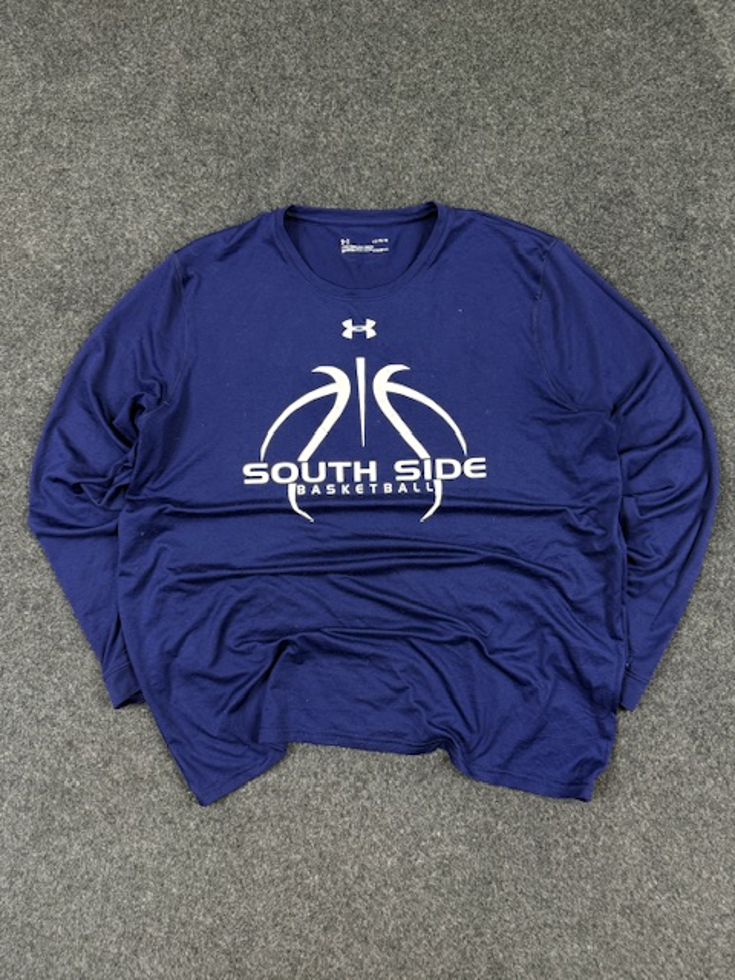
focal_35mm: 24
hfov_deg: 56.8
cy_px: 490
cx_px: 368
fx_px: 679
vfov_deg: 71.6
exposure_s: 1/50
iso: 200
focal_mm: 6.76
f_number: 1.78
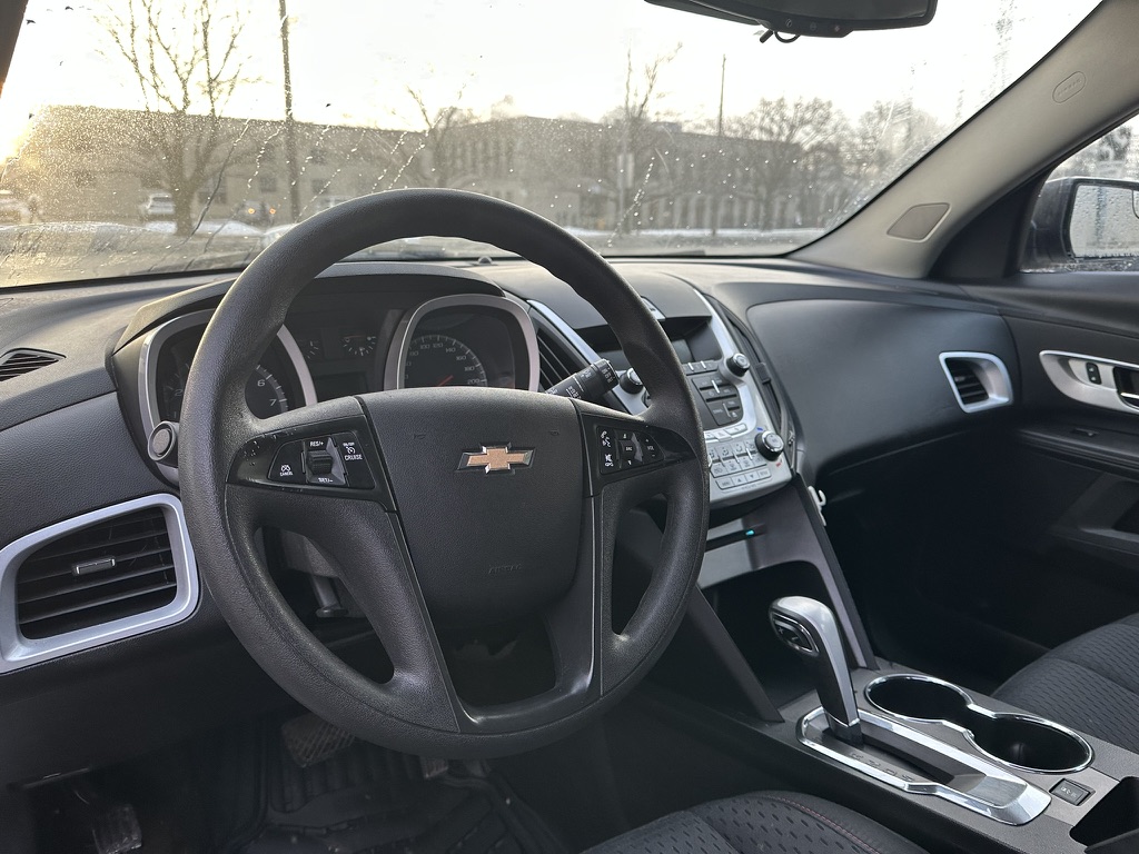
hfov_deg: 71.6
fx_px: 790
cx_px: 570
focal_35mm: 24
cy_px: 427
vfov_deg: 56.8
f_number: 1.78
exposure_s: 1/121
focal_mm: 6.86
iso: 200
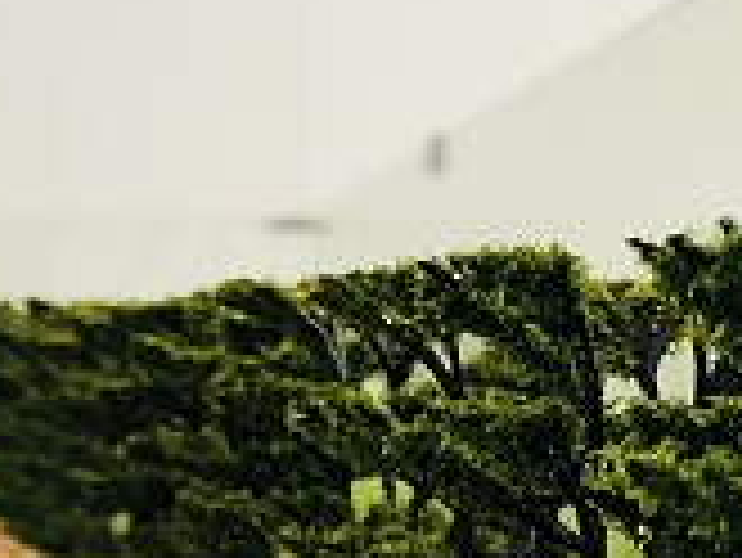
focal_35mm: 163
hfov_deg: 11.9
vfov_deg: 9.0
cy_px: 724
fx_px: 3496
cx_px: -63
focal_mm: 3.99
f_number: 1.8
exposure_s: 1/33
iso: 32
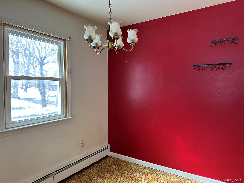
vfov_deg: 56.8
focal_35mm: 24
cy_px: 92
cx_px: 122
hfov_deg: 71.6
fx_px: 169
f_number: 1.78
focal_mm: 6.86
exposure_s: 1/121
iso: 160
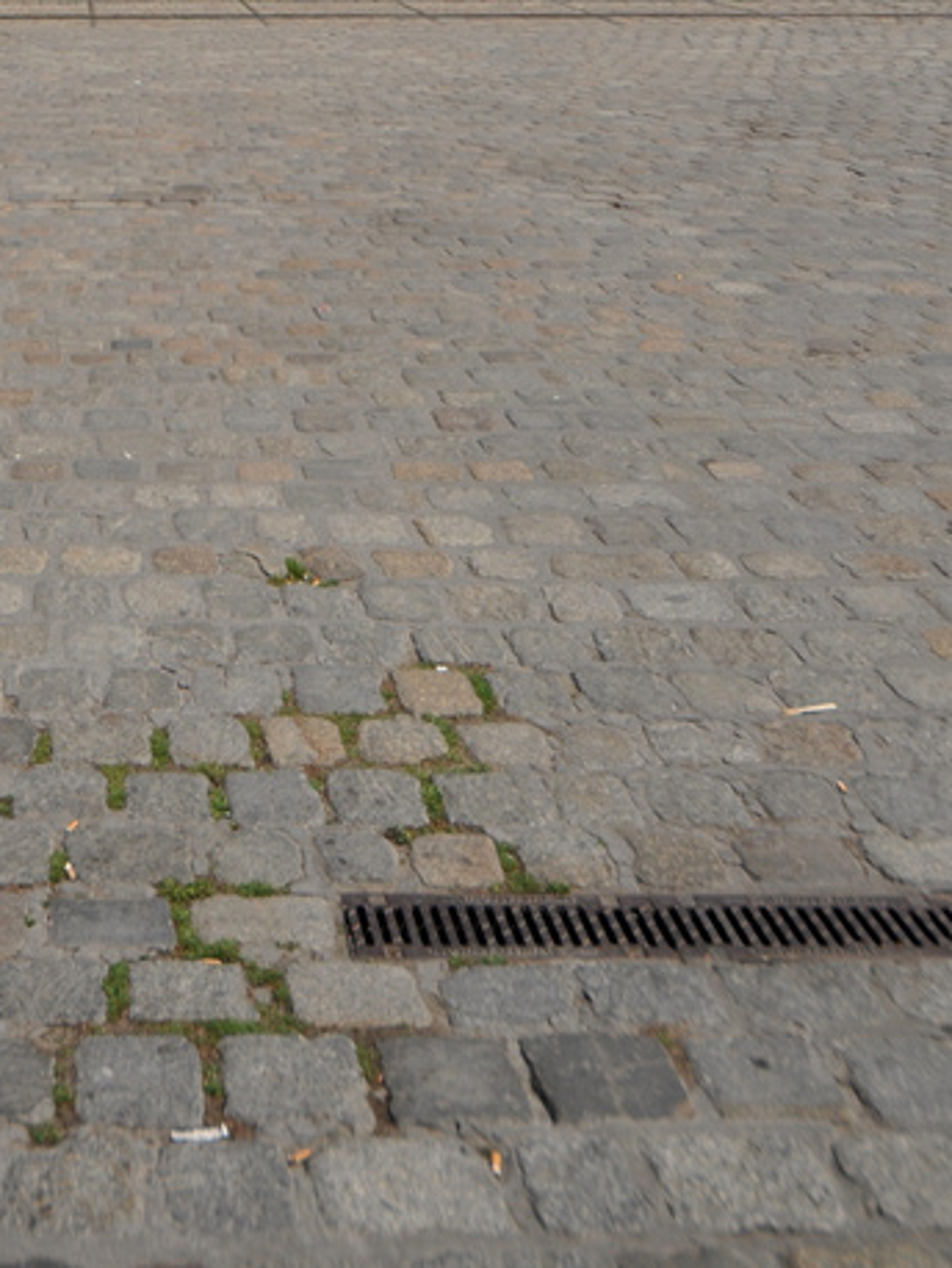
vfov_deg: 36.7
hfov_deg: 31.1
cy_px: -102
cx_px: 73
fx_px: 1617
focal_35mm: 44
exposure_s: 1/1600
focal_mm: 13
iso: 200
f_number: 5
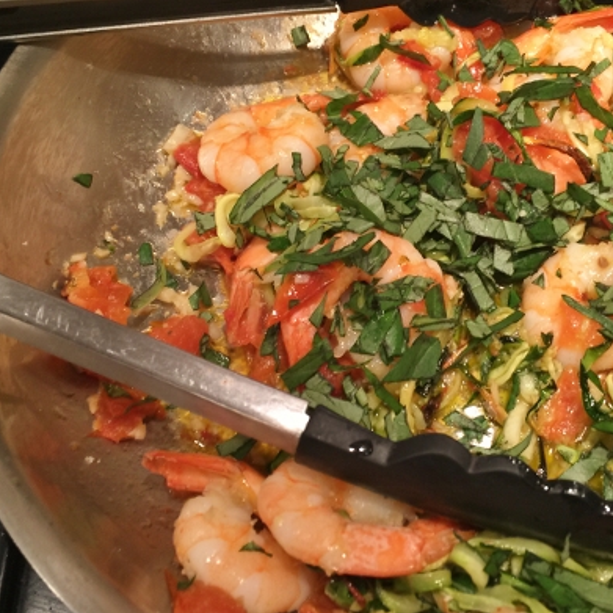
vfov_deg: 40.0
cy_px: 321
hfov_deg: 39.6
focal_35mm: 42
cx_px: 400
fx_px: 841
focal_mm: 4.15
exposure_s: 1/17
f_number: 2.2
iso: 40
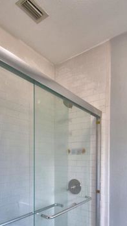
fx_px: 144
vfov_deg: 72.4
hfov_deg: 47.7
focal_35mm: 24
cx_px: 62
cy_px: 162
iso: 320
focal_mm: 10
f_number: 4.5
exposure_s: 1/125
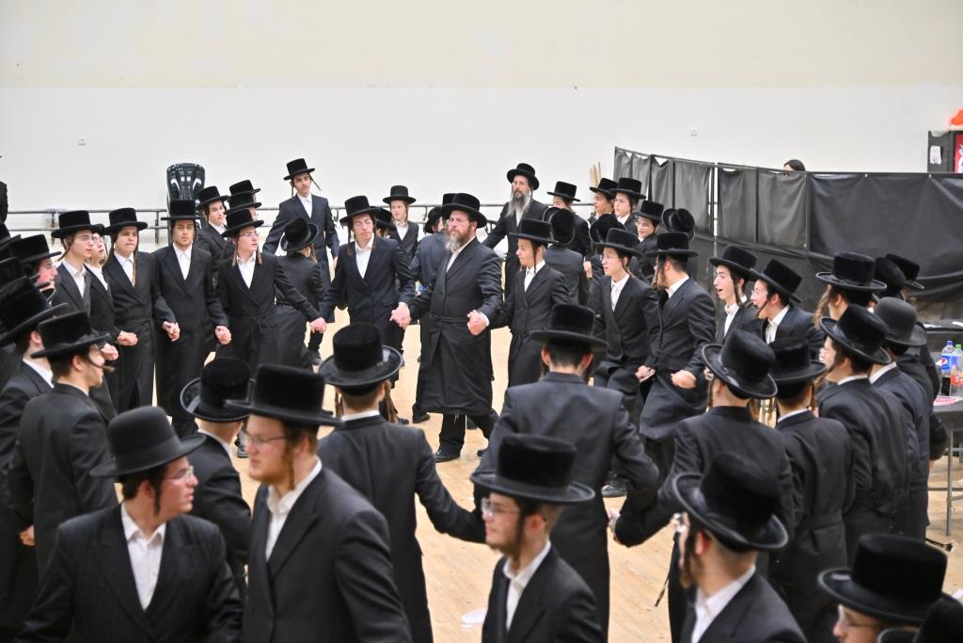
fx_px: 2006
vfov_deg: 18.2
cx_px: 482
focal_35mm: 75
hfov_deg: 27.0
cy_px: 322
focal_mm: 75
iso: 1000
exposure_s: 1/160
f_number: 4
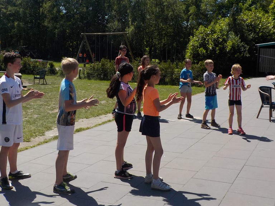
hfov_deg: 46.8
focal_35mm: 40
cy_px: 74
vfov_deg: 35.7
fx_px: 318
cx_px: 149
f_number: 3.3
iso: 125
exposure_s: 1/1250
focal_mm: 4.1
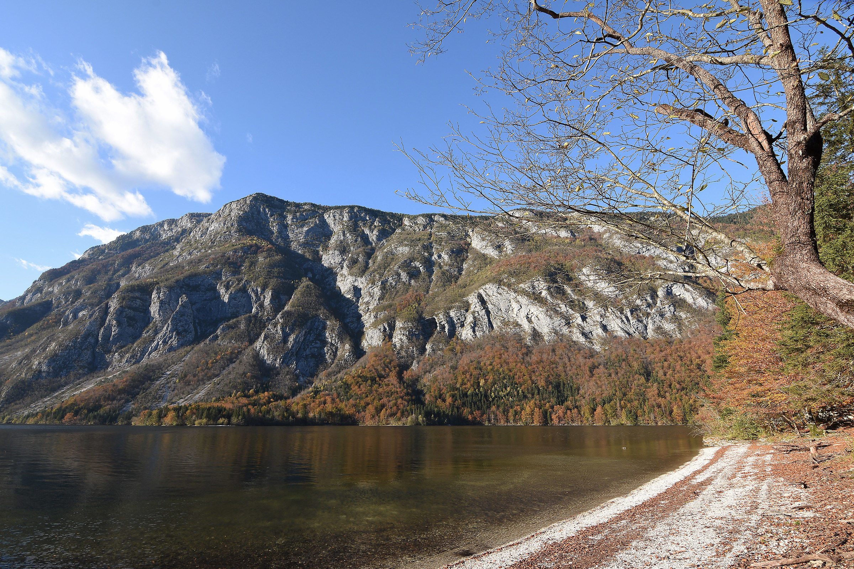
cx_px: 427
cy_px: 284
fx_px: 391
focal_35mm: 16
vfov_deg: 72.0
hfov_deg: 95.0
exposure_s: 1/60
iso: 100
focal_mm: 11
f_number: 10
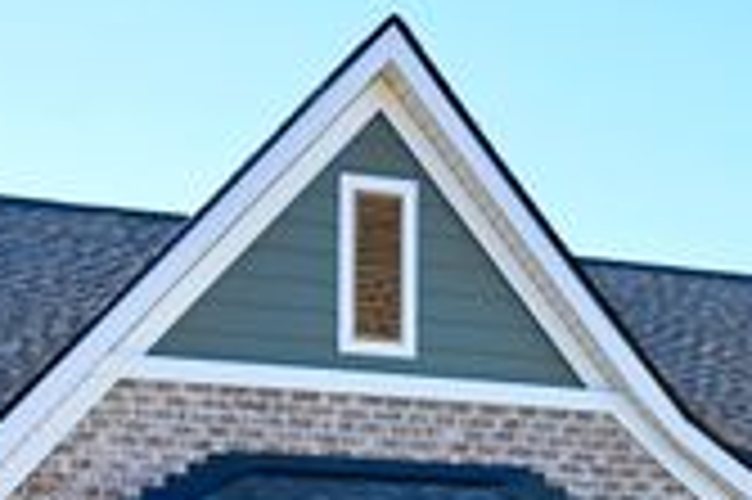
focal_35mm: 88
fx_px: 1847
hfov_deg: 22.6
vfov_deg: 14.7
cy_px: 664
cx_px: 626
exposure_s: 1/640
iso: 250
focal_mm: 29.5
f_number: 4
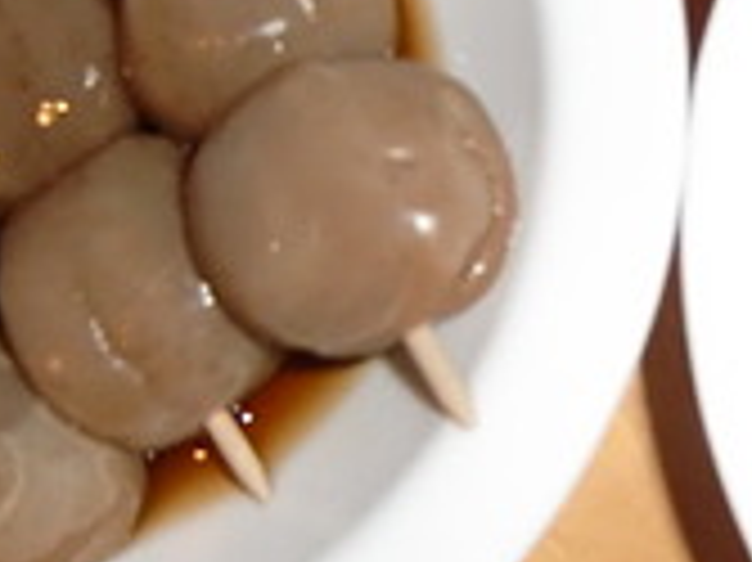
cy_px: 292
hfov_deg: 29.0
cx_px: 637
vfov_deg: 22.6
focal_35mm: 65
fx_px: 1411
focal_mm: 4.3
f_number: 3.2
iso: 400
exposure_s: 1/20
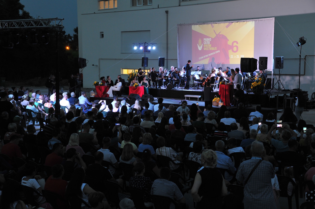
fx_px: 437
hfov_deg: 39.6
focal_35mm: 50
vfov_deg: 26.9
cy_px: 104
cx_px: 158
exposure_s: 1/60
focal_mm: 50
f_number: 5.6
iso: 2200
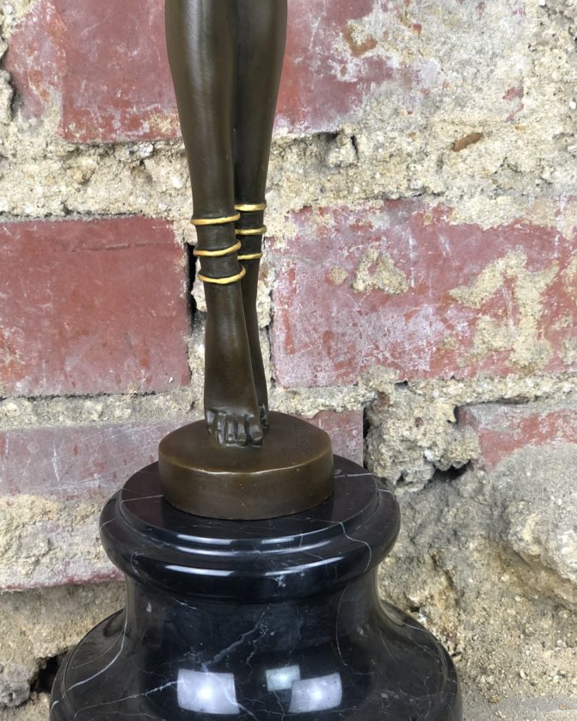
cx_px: 253
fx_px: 1323
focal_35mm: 62
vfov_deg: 30.4
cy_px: 423
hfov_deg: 24.6
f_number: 2.4
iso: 40
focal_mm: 6
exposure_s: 1/50
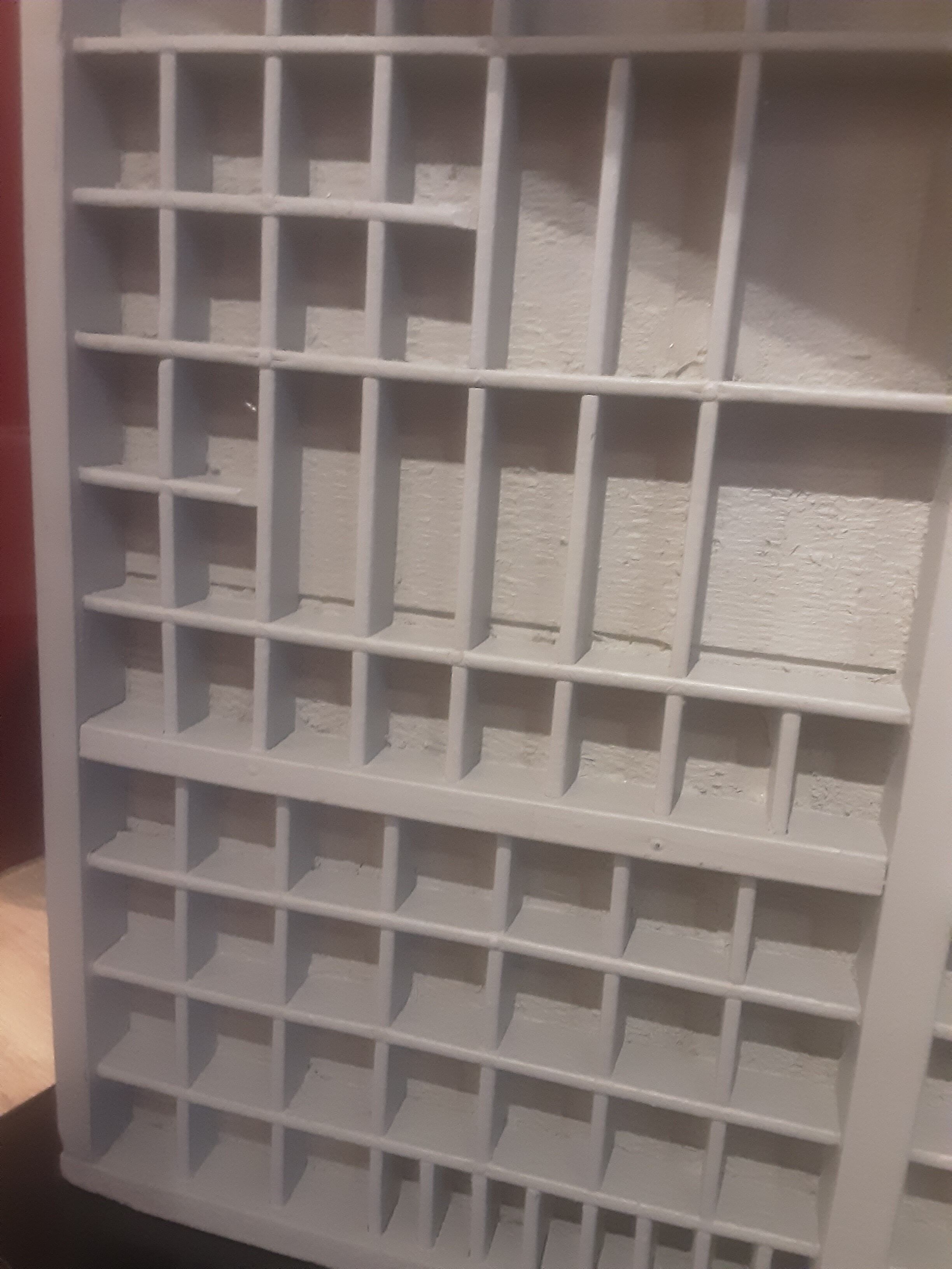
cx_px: 476
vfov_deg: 63.4
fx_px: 1027
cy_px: 634
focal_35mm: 28
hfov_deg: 49.7
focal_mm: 2.9
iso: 400
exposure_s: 1/25
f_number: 1.9
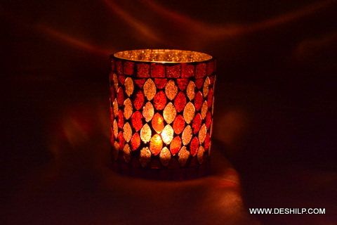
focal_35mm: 82
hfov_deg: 24.6
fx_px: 772
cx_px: 168
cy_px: 112
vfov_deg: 16.6
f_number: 5.6
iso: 3200
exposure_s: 1/8
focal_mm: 55
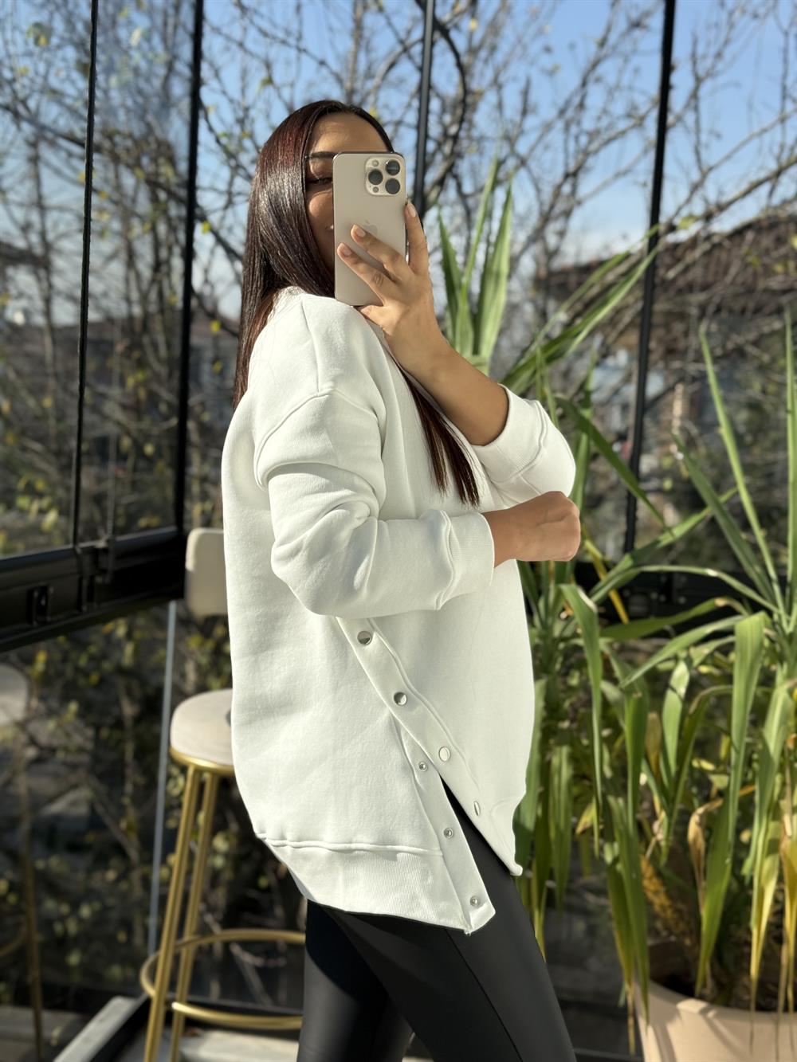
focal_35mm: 48
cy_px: 531
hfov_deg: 30.3
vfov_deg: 39.7
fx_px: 1473
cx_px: 398
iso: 80
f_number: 1.78
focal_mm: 6.76
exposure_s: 1/1715
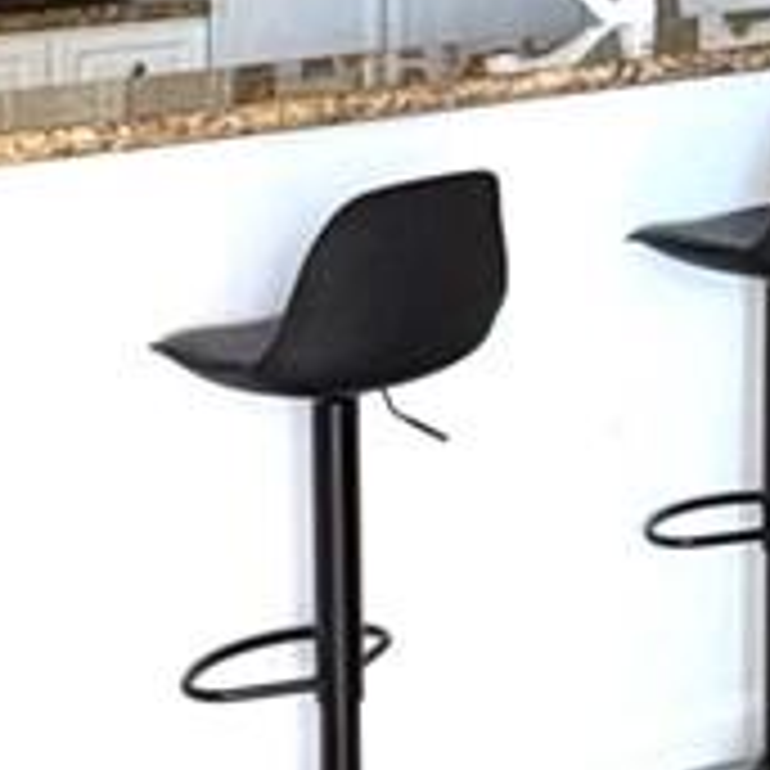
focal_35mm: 116
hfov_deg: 14.8
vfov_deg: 14.3
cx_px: 729
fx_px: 2919
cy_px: -270
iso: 250
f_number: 2.2
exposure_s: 1/69
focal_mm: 2.22
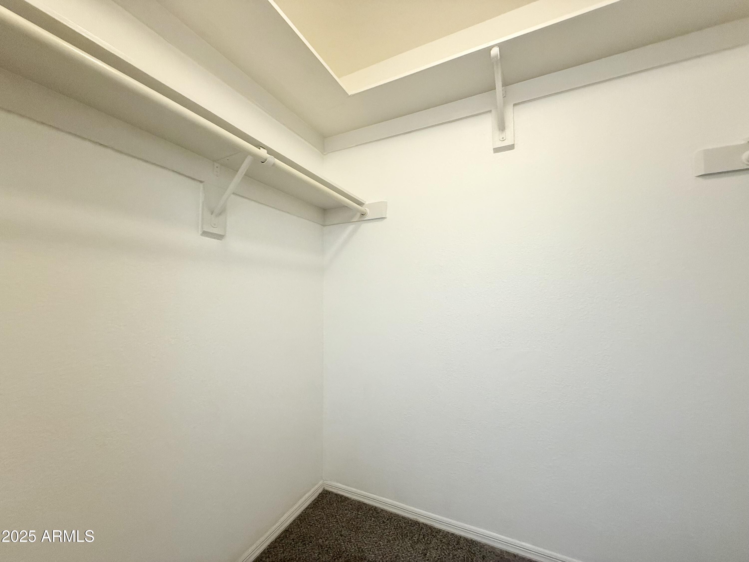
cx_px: 374
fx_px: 303
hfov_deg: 102.1
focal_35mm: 14
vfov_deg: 85.7
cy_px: 281
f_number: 2.2
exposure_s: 1/120
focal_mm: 2.22
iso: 320
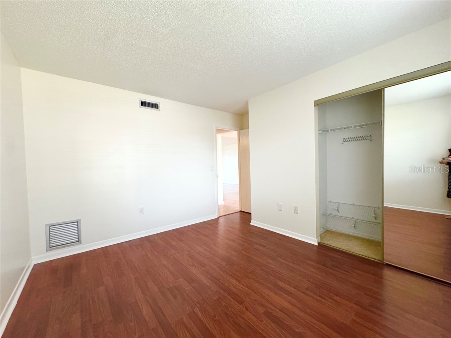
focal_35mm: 14
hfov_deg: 102.1
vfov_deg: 85.7
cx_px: 226
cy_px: 169
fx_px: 182
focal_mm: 2.22
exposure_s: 1/120
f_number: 2.2
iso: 320
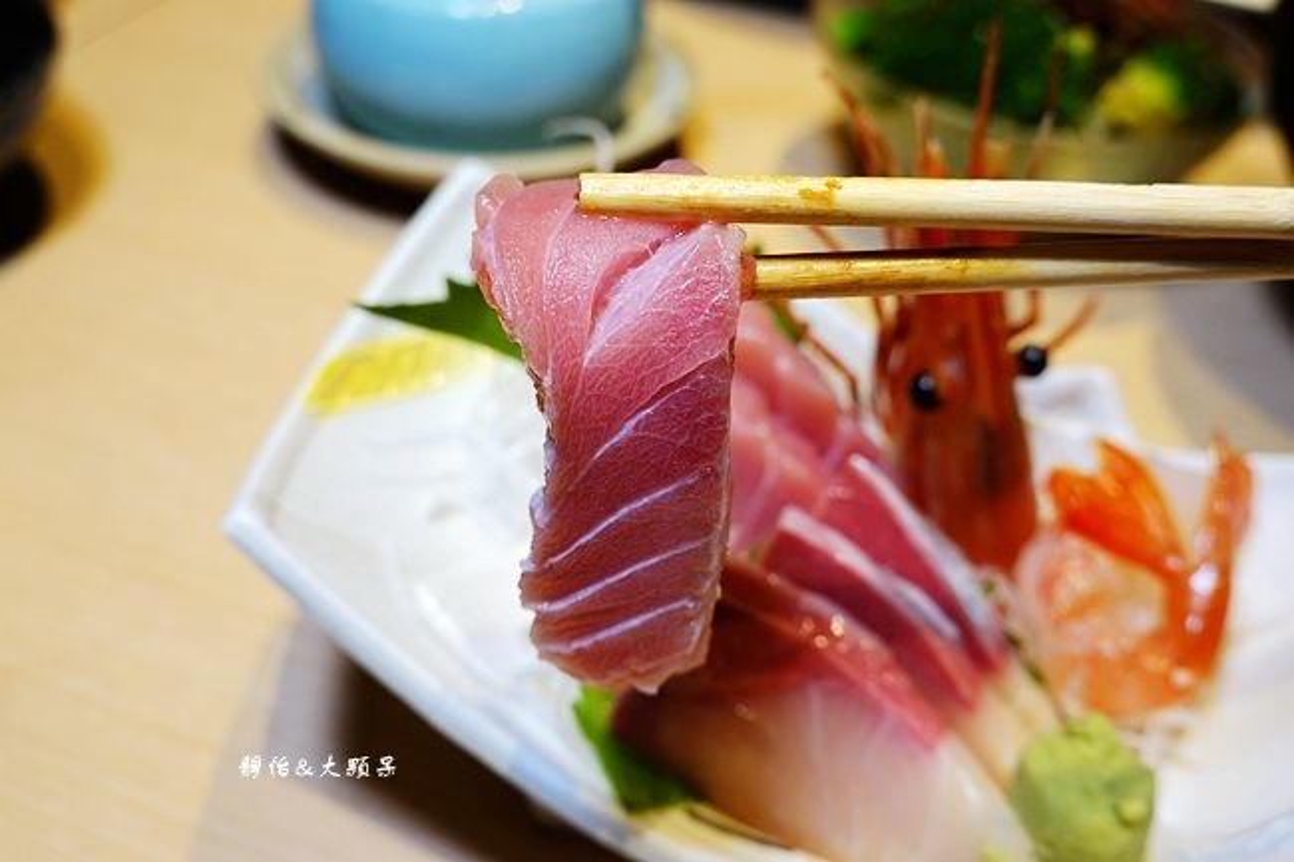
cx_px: 647
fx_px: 1437
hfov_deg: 48.5
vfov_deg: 33.4
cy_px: 431
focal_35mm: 40
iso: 250
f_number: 3.5
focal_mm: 14.69
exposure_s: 1/40
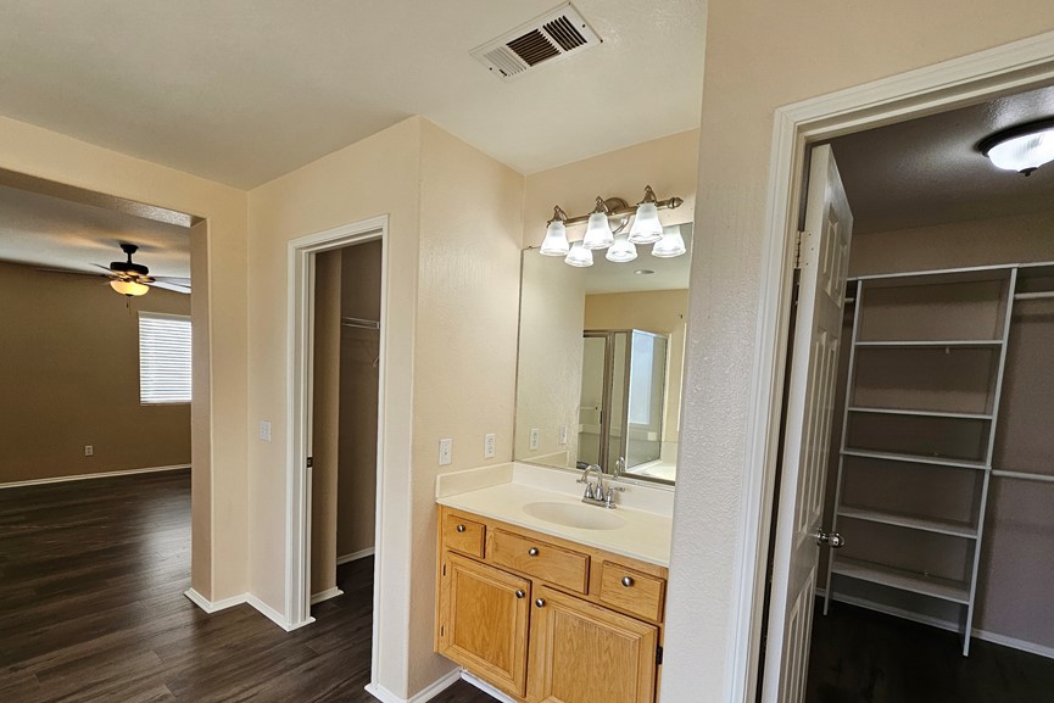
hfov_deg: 96.3
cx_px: 468
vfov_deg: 73.3
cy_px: 404
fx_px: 468
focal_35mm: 16
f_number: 2.2
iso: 64
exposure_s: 1/120
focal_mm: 1.74
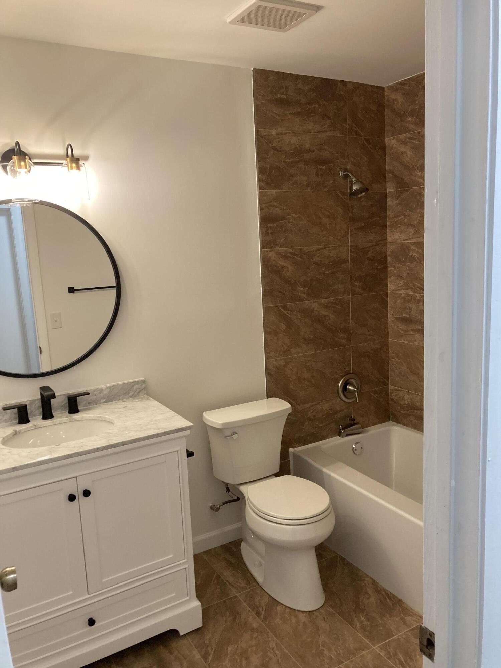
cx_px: 250
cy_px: 334
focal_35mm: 28
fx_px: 540
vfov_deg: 63.4
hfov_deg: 49.7
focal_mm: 3.99
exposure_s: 1/60
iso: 160
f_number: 1.8
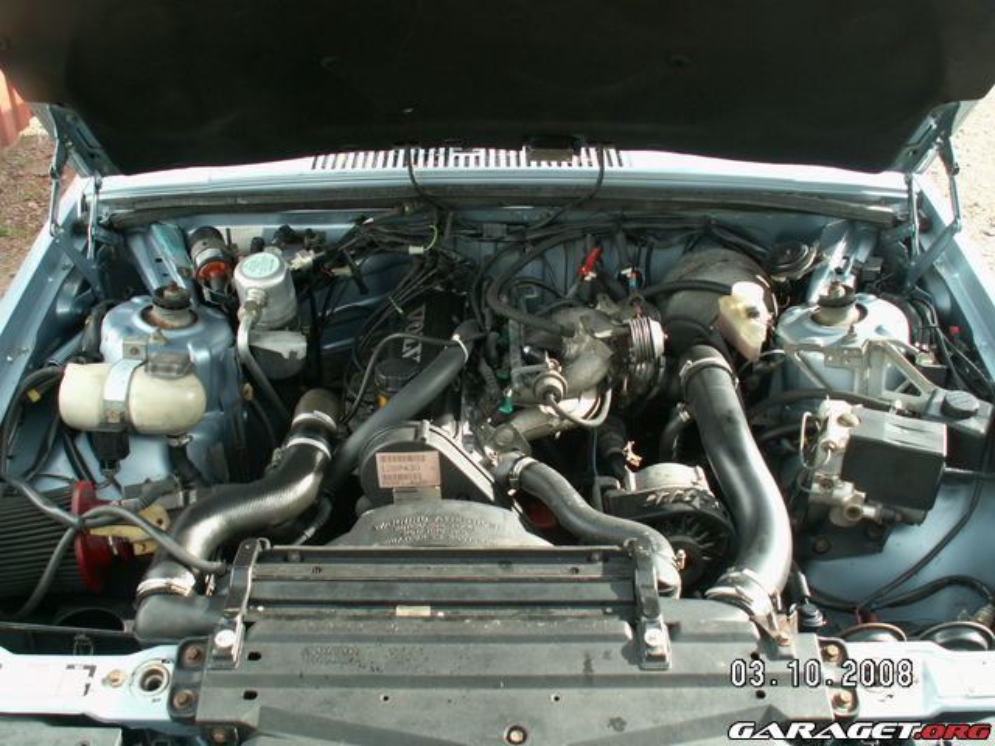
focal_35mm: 35
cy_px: 373
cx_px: 498
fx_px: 1006
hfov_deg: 52.6
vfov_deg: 40.7
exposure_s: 1/60
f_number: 3.5
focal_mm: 5.86
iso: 50
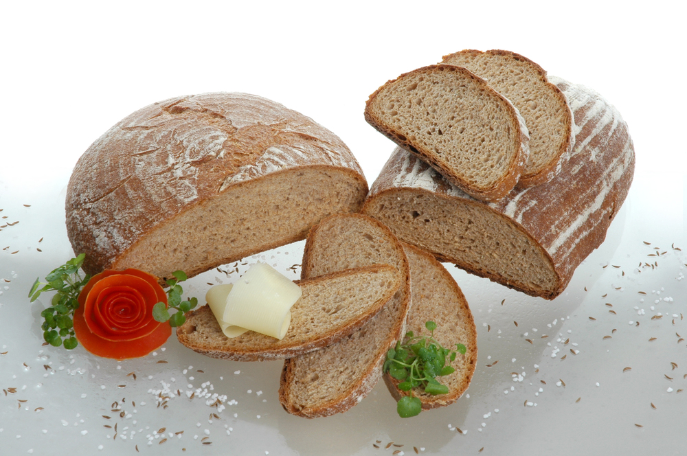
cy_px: 228
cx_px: 344
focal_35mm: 105
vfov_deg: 13.0
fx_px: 2001
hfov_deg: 19.5
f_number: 20
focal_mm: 70
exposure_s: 1/60
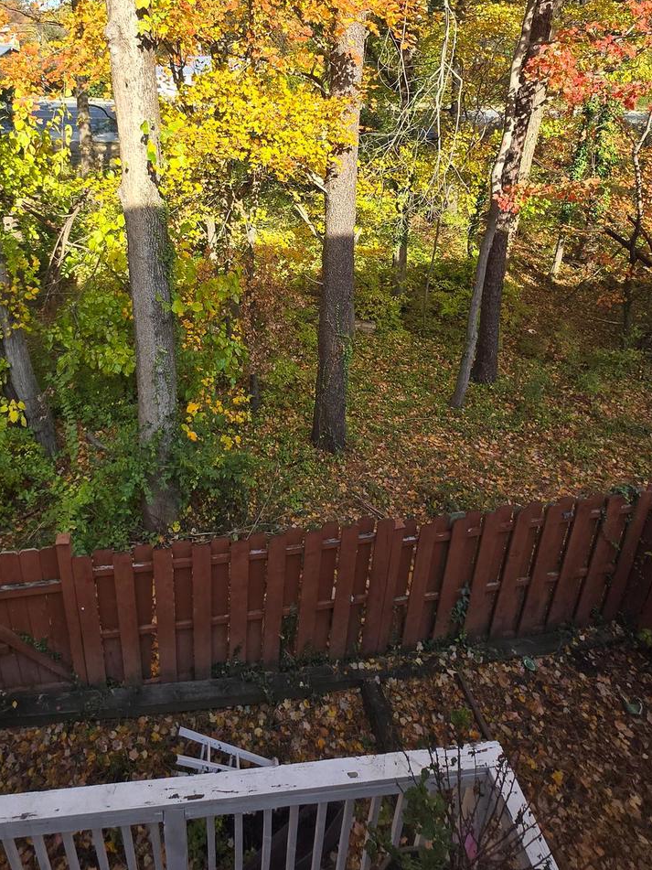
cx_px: 217
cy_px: 257
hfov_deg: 61.9
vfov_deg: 75.2
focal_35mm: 21
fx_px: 528
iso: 25
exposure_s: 1/307
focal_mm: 1.7
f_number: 2.2
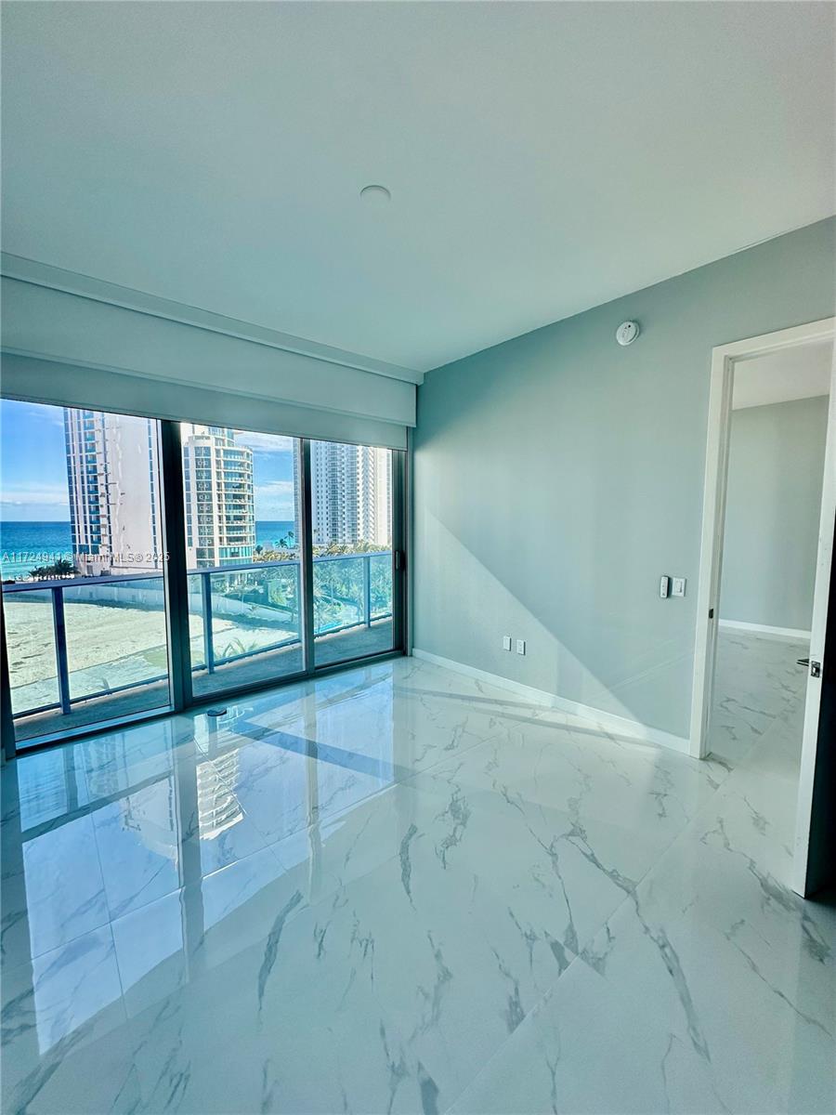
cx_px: 418
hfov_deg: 85.7
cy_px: 558
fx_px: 451
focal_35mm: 14
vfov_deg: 102.1
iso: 40
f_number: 2.2
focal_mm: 2.22
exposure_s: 1/186
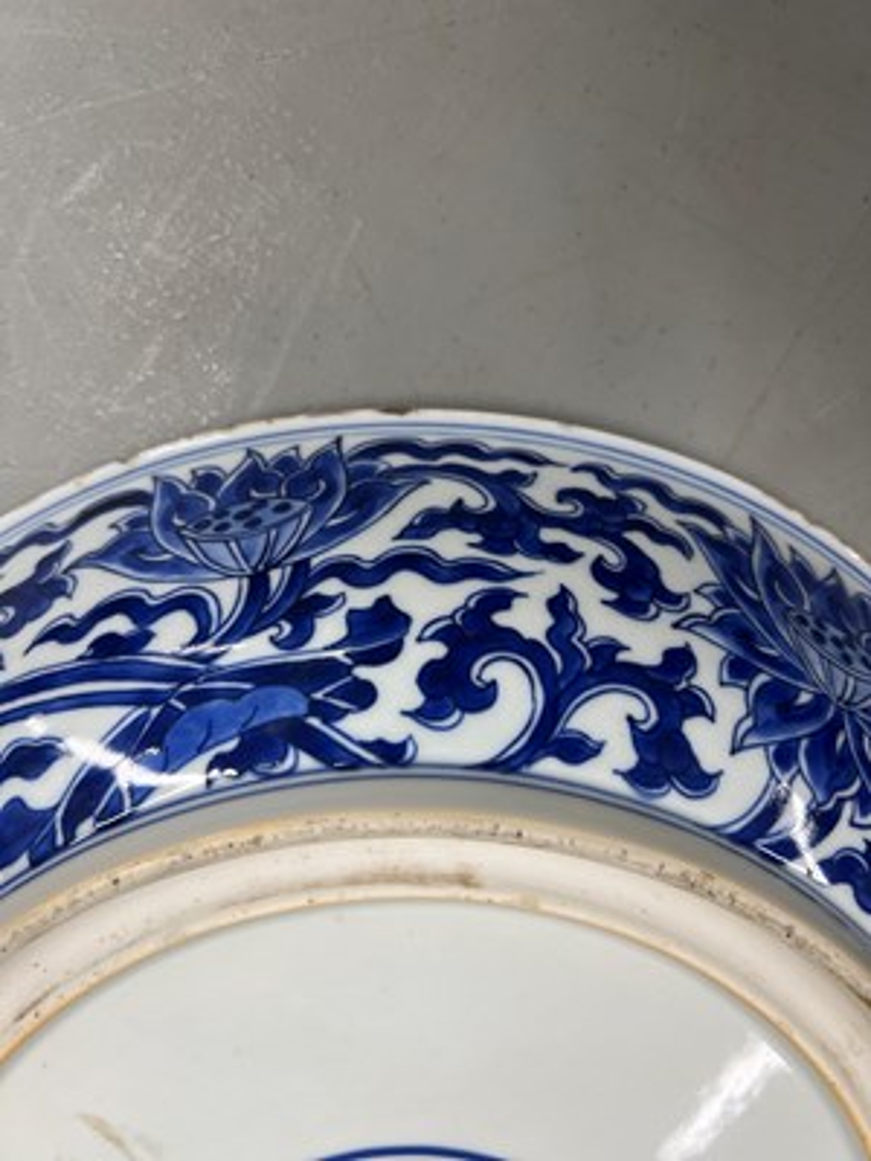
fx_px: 872
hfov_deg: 53.1
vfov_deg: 67.3
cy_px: 580
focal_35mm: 26
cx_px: 436
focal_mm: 5.7
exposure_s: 1/120
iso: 80
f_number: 1.5
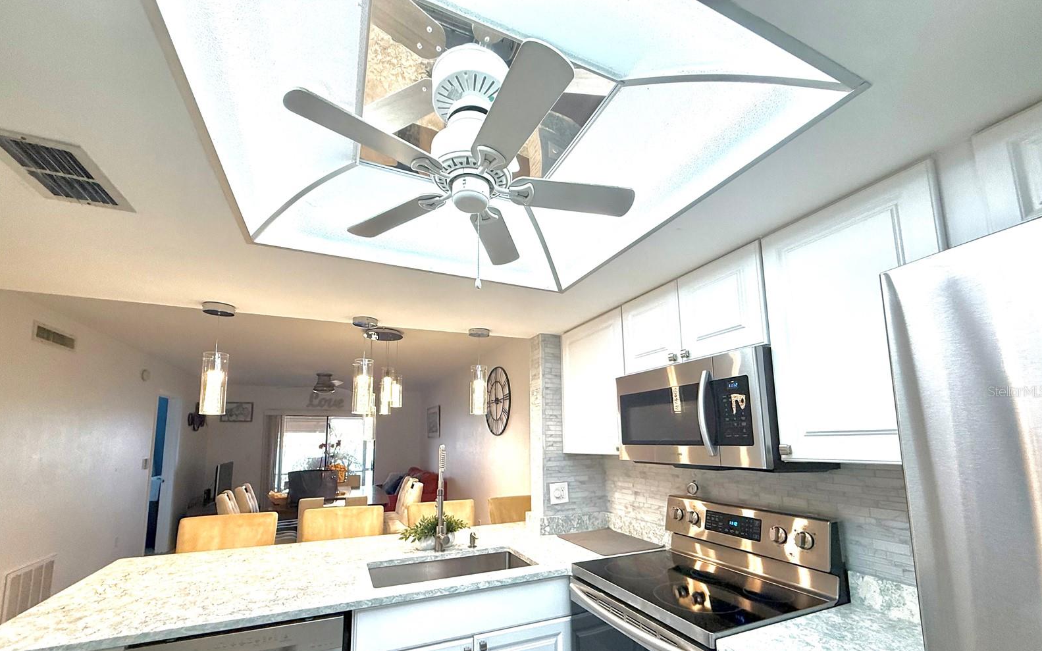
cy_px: 391
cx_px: 523
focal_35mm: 15
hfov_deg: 101.5
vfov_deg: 74.0
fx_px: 426
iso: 160
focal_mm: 2.22
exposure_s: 1/120
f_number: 2.2
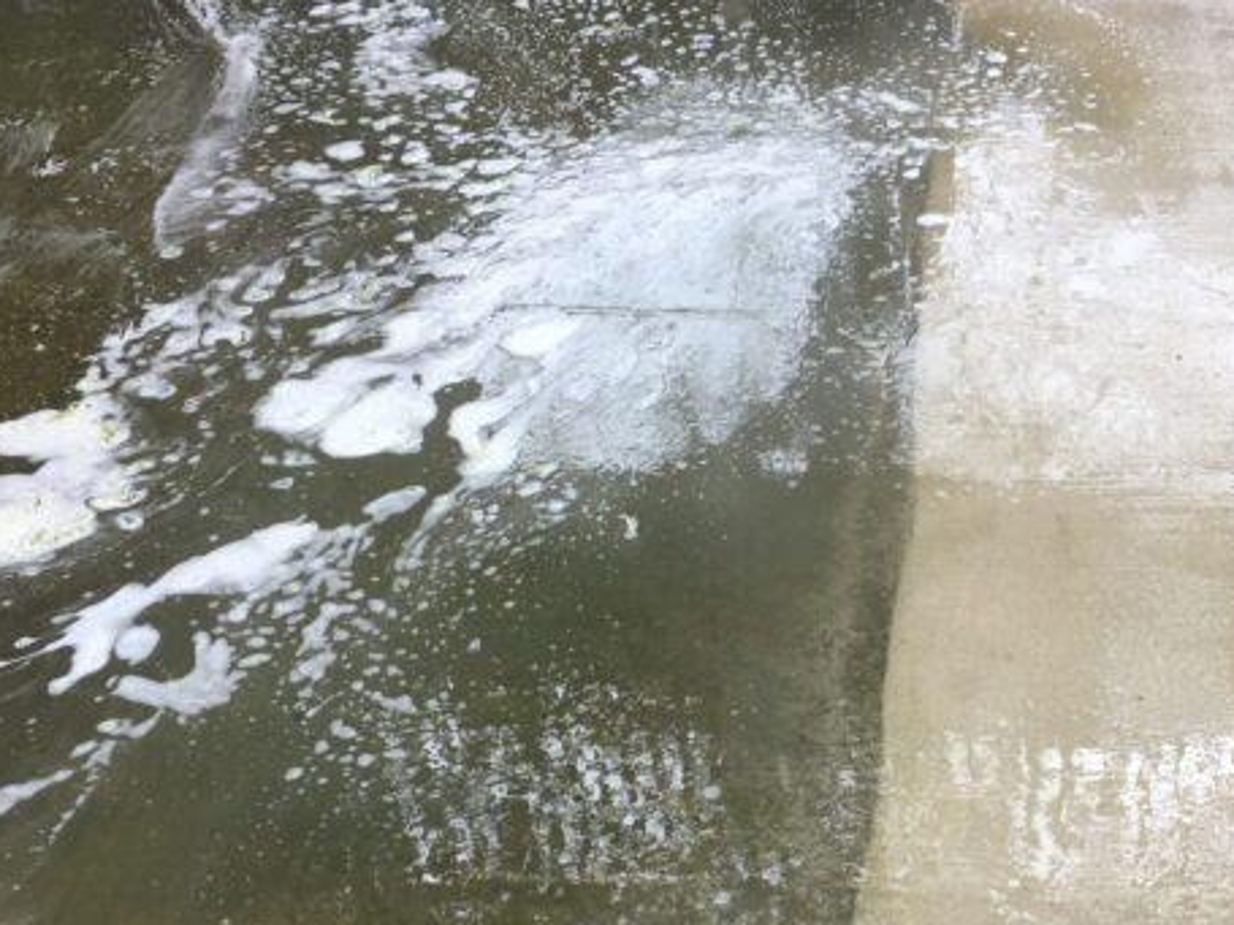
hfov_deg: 38.3
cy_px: 716
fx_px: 1746
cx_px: 857
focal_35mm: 49
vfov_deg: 29.1
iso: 25
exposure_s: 1/334
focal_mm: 4.15
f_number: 2.2
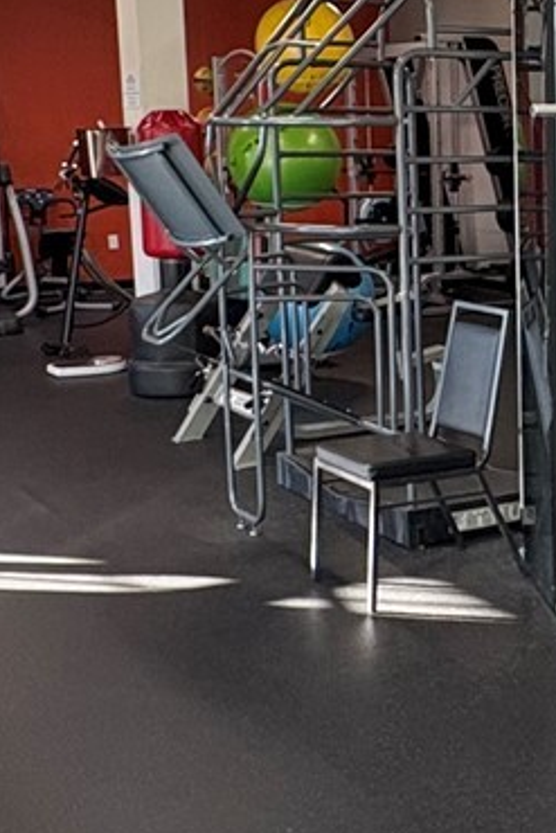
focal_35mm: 63
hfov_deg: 19.9
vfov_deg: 31.9
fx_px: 1458
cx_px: 716
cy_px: 376
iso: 250
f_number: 2.2
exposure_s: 1/61
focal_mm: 2.22
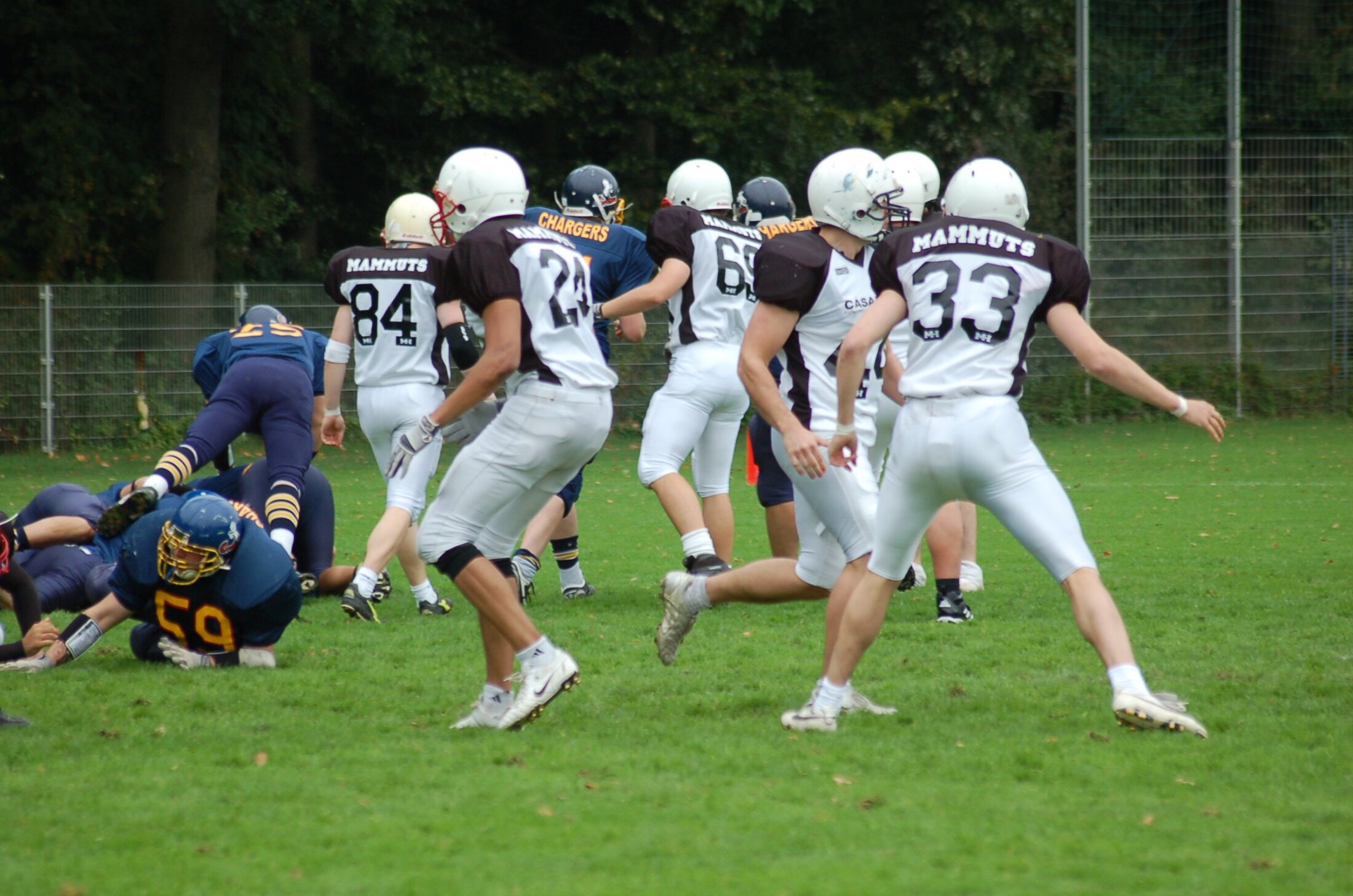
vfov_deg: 5.4
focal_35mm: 255
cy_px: 448
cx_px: 676
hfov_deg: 8.1
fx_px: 9566
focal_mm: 170
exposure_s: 1/500
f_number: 4.8
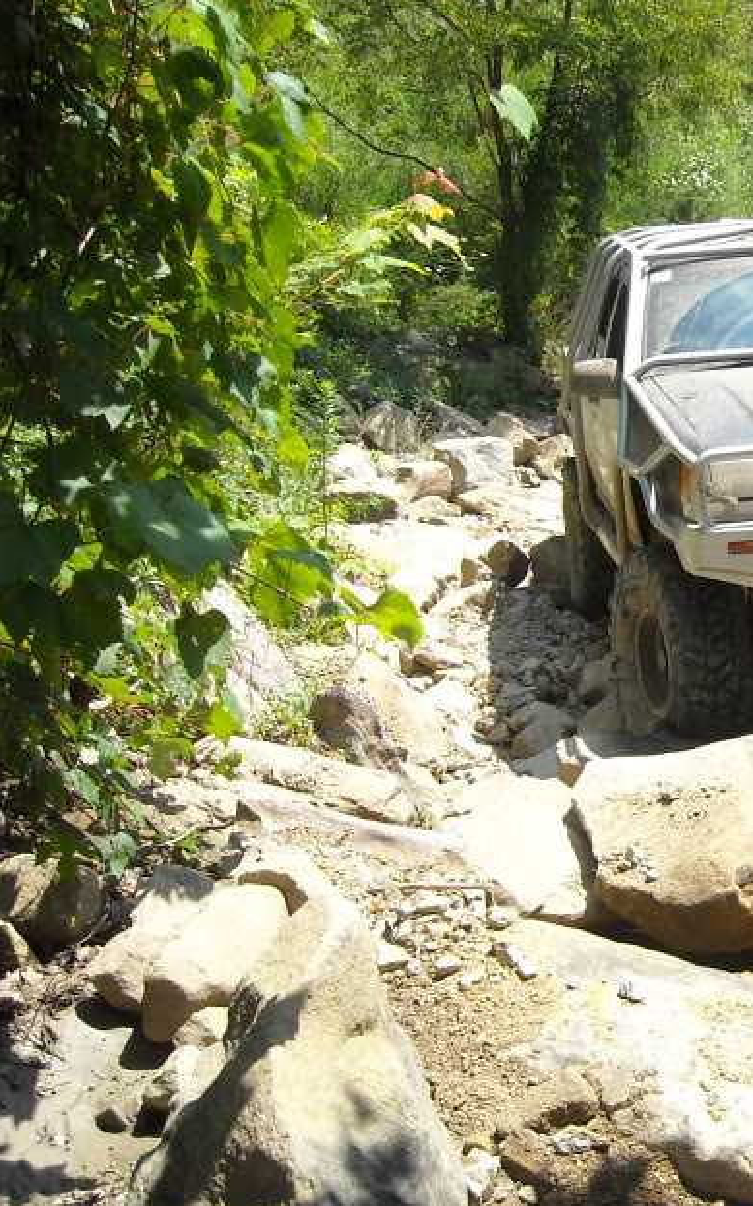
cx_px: 958
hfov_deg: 19.7
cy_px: 480
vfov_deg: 33.4
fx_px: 2004
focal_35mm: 61
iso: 64
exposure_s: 1/458
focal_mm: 5.7
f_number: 2.8
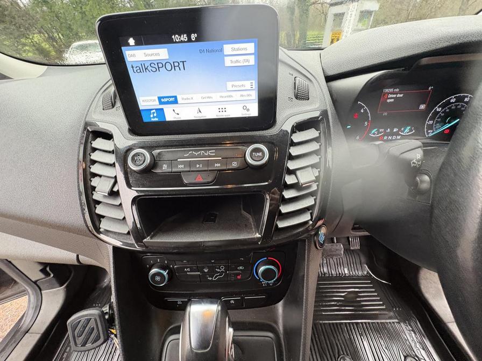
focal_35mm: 14
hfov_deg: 102.1
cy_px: 180
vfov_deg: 85.7
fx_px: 195
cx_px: 241
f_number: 2.2
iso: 500
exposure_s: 1/60
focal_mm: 2.22
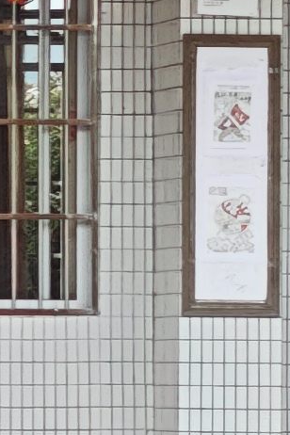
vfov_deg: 4.8
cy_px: 250
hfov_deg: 3.1
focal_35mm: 433
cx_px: -732
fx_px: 5232
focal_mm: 6.68
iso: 50
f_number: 1.44
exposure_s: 1/227
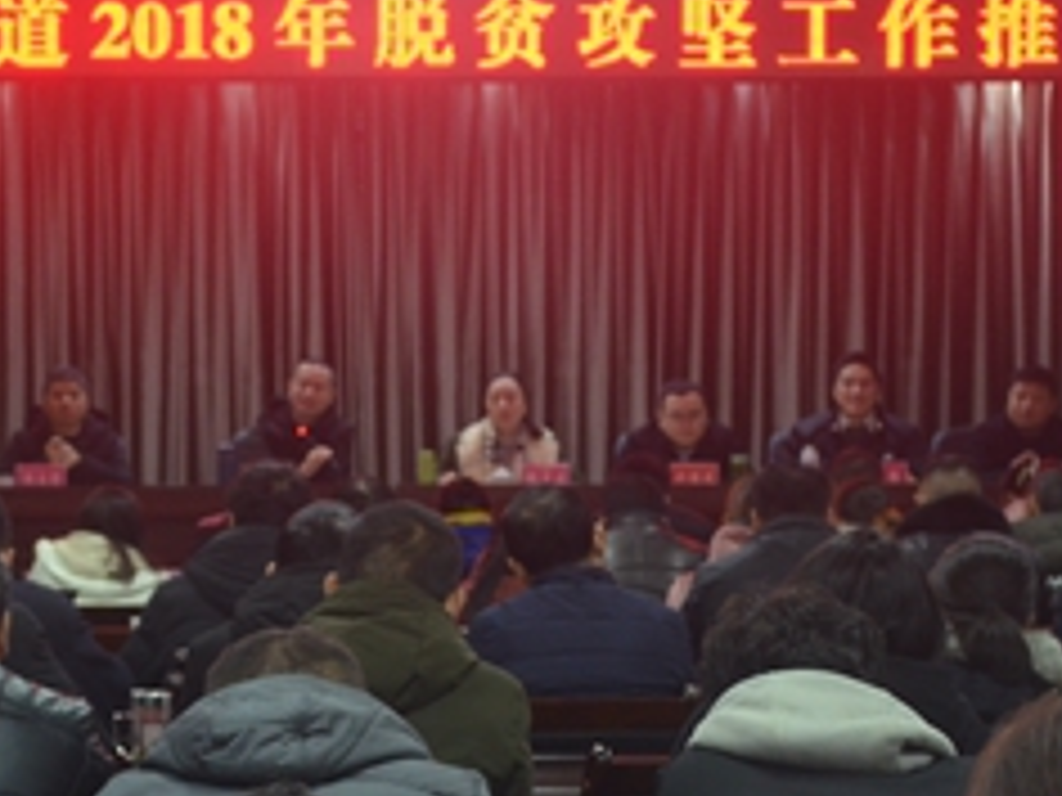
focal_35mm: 128
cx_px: 418
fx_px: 3927
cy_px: 596
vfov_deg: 11.6
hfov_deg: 15.4
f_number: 5.3
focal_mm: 42
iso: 1000
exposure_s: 1/30
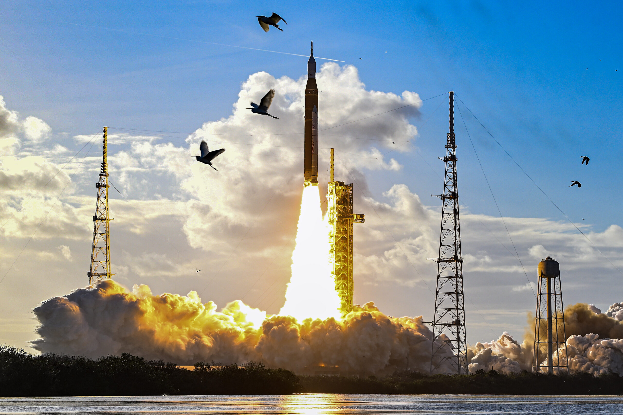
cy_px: 208
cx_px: 312
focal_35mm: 55
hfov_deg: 36.2
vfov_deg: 24.6
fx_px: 952
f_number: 8
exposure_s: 1/500
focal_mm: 55
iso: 125
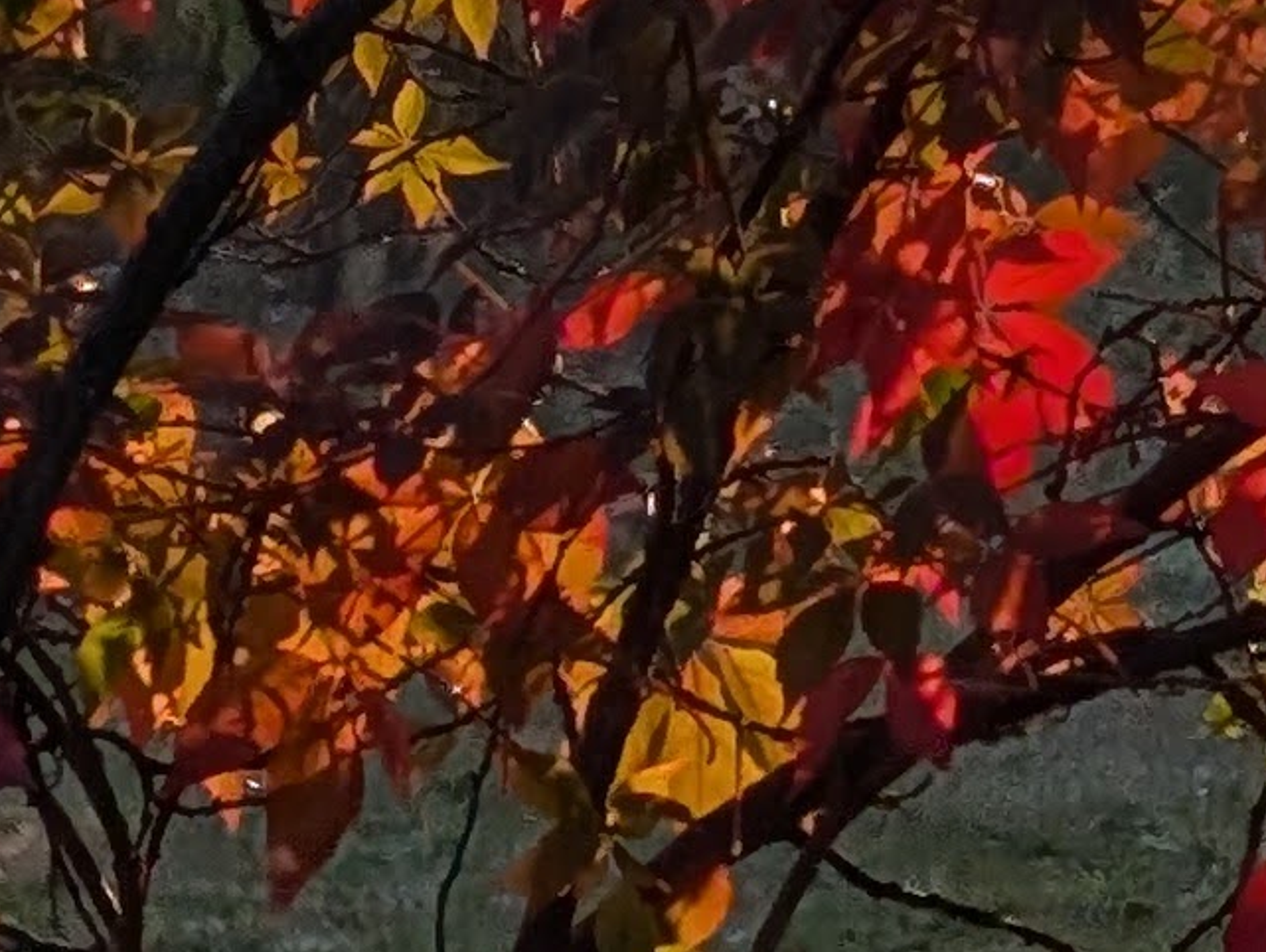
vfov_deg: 4.8
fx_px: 11421
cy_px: -130
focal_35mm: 312
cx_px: 1754
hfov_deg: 6.3
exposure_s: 1/1335
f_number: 1.68
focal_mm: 6.9
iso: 20
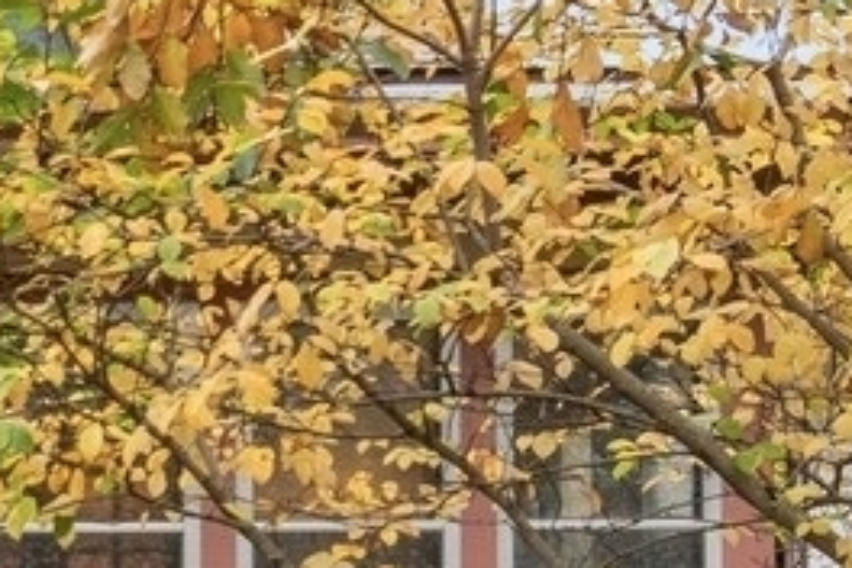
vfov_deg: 12.6
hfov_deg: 16.5
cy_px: 329
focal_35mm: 109
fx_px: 2579
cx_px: -558
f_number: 8
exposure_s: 1/25
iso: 250
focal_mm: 12
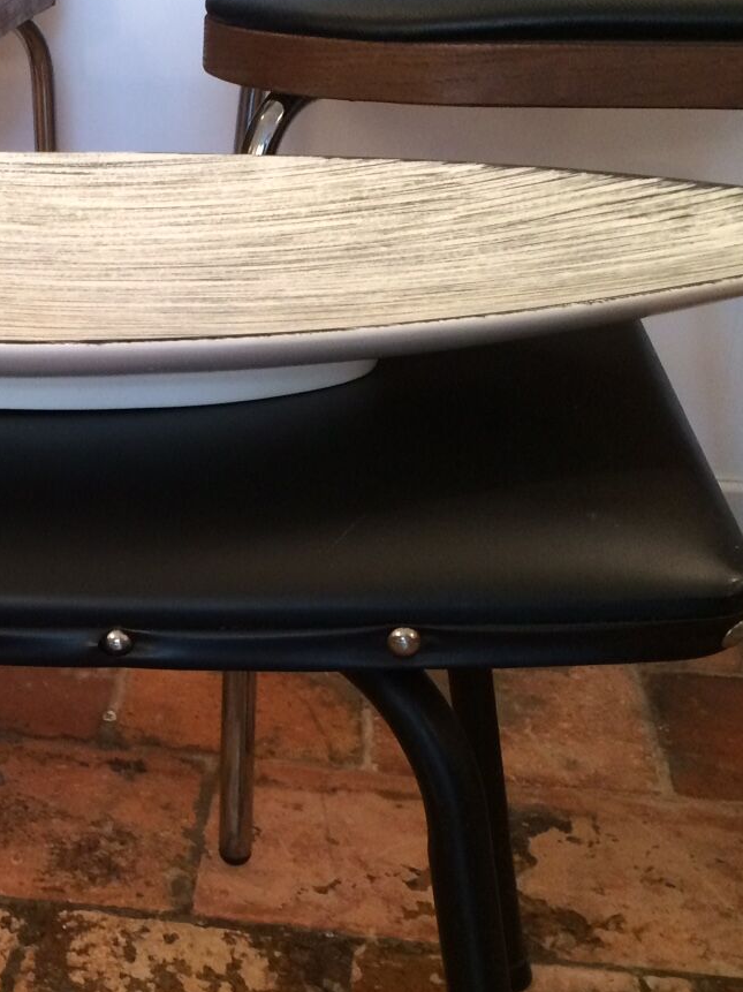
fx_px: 1575
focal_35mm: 55
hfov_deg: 25.4
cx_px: 15
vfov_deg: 34.9
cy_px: 467
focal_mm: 4.15
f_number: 2.2
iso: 200
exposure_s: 1/33
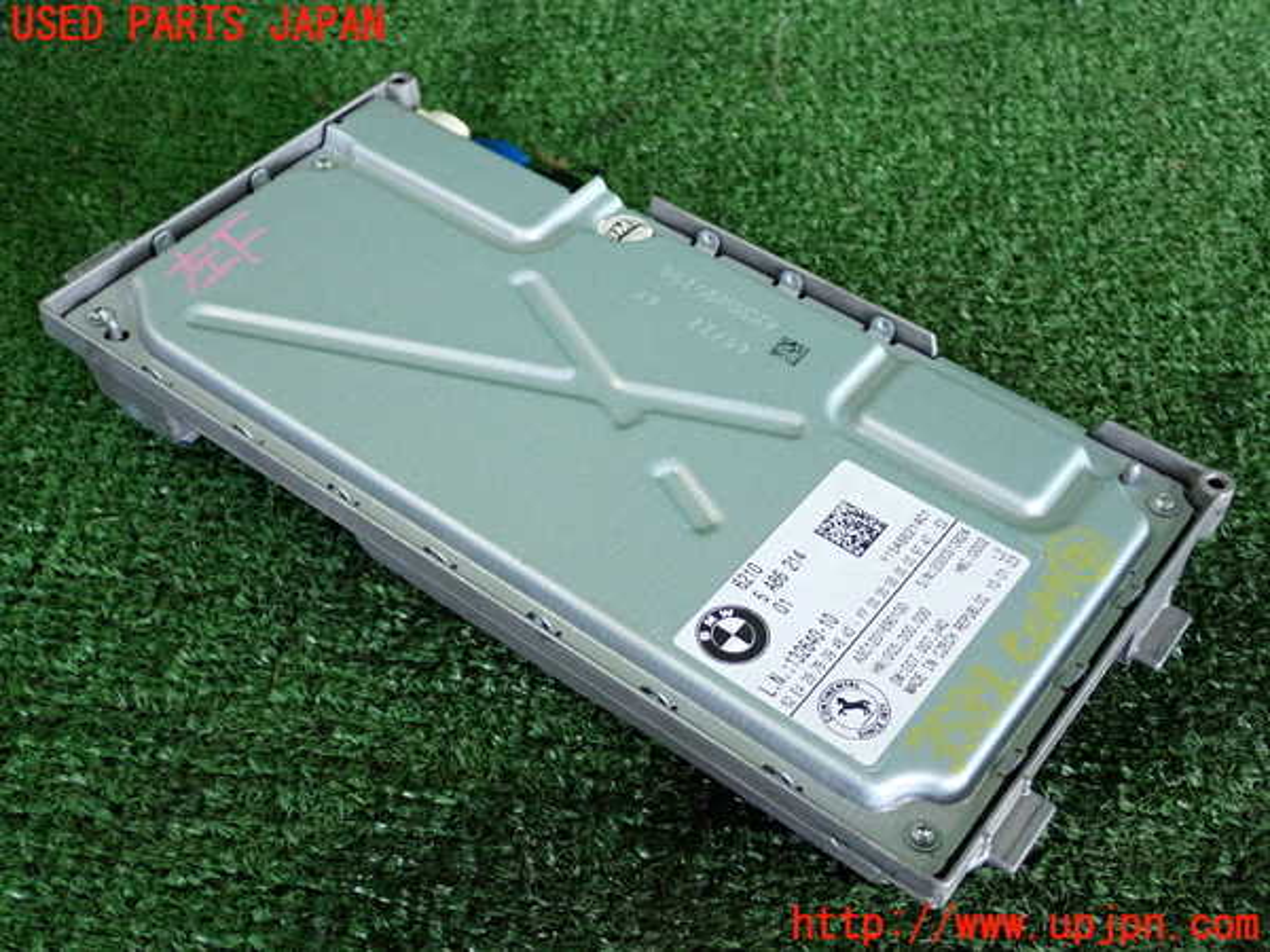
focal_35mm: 44
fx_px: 1614
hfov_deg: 42.9
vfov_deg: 32.9
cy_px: 476
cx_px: 635
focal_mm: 7.84
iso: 640
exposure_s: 1/125
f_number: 2.9
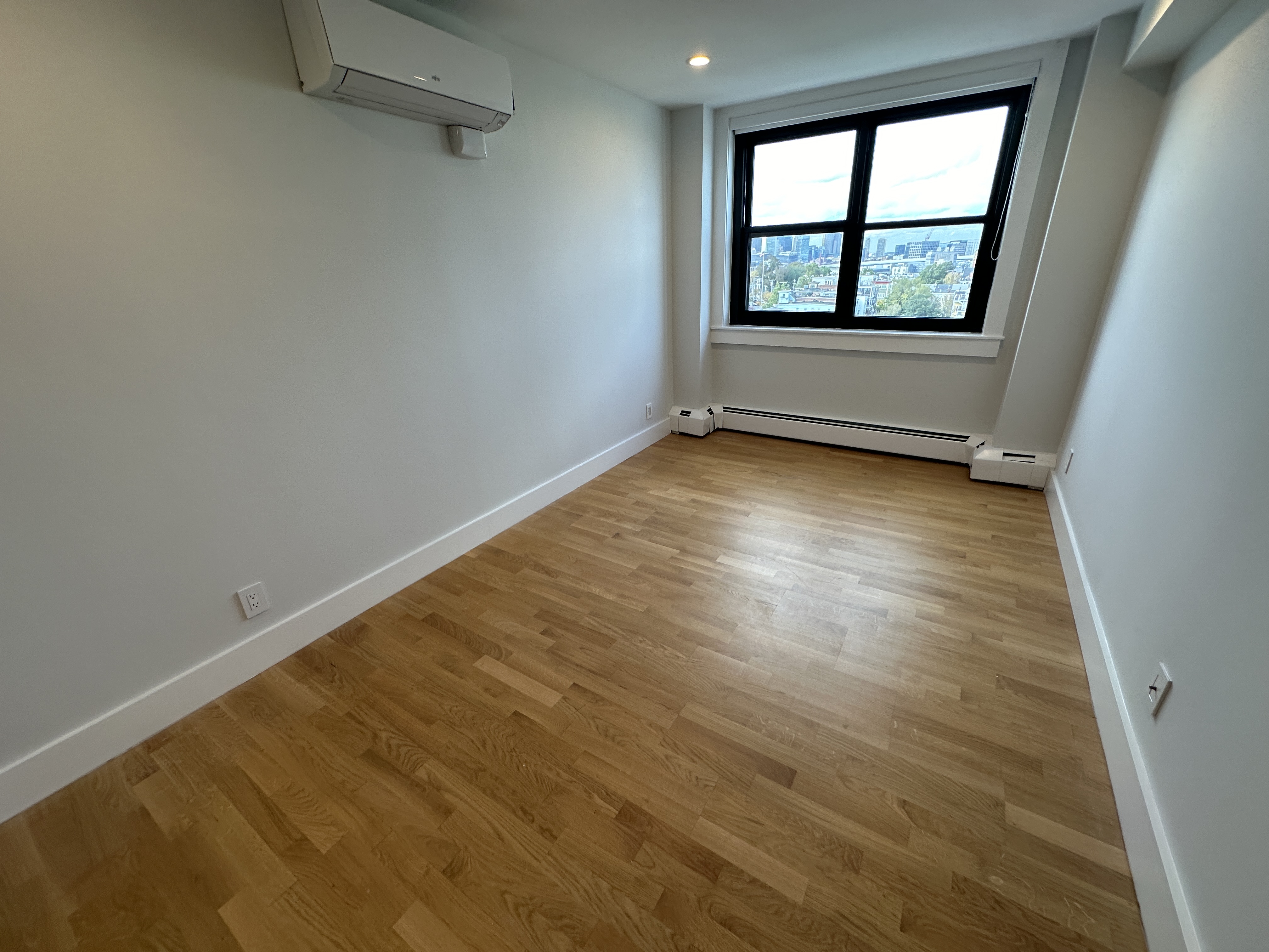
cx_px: 634
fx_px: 513
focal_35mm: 14
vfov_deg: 85.7
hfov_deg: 102.1
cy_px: 476
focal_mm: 2.22
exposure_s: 1/120
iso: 100
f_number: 2.2
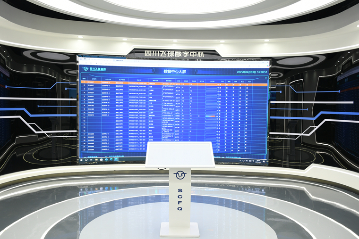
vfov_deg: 40.0
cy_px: 120
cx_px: 180
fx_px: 329
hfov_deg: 57.2
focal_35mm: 33
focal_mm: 22
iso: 250
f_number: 5
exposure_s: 1/40
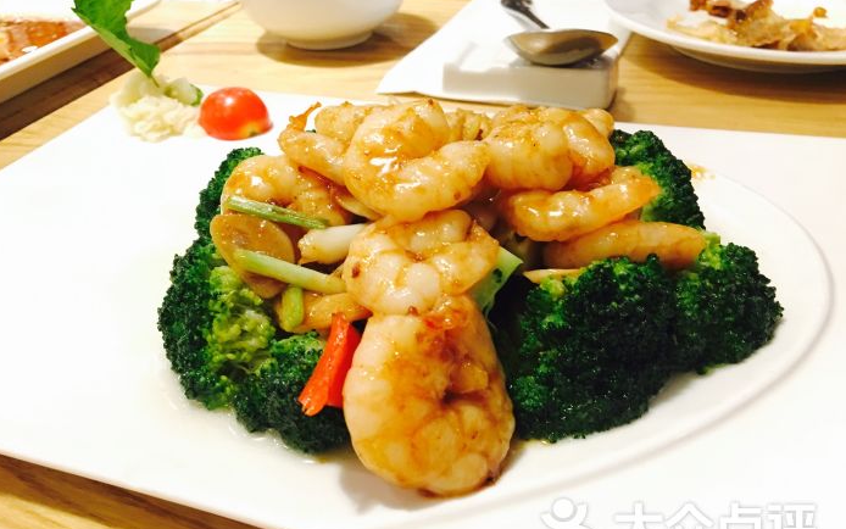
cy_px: 271
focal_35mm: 31
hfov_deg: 61.2
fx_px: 715
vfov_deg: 40.6
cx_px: 421
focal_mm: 4.15
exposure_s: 1/20
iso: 200
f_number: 2.2
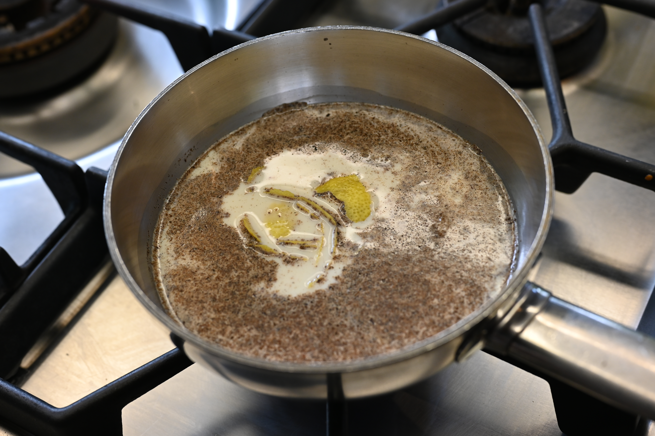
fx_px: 909
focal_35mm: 50
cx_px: 328
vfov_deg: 27.0
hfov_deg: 39.6
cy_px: 218
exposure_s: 1/100
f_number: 5
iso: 800
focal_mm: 50
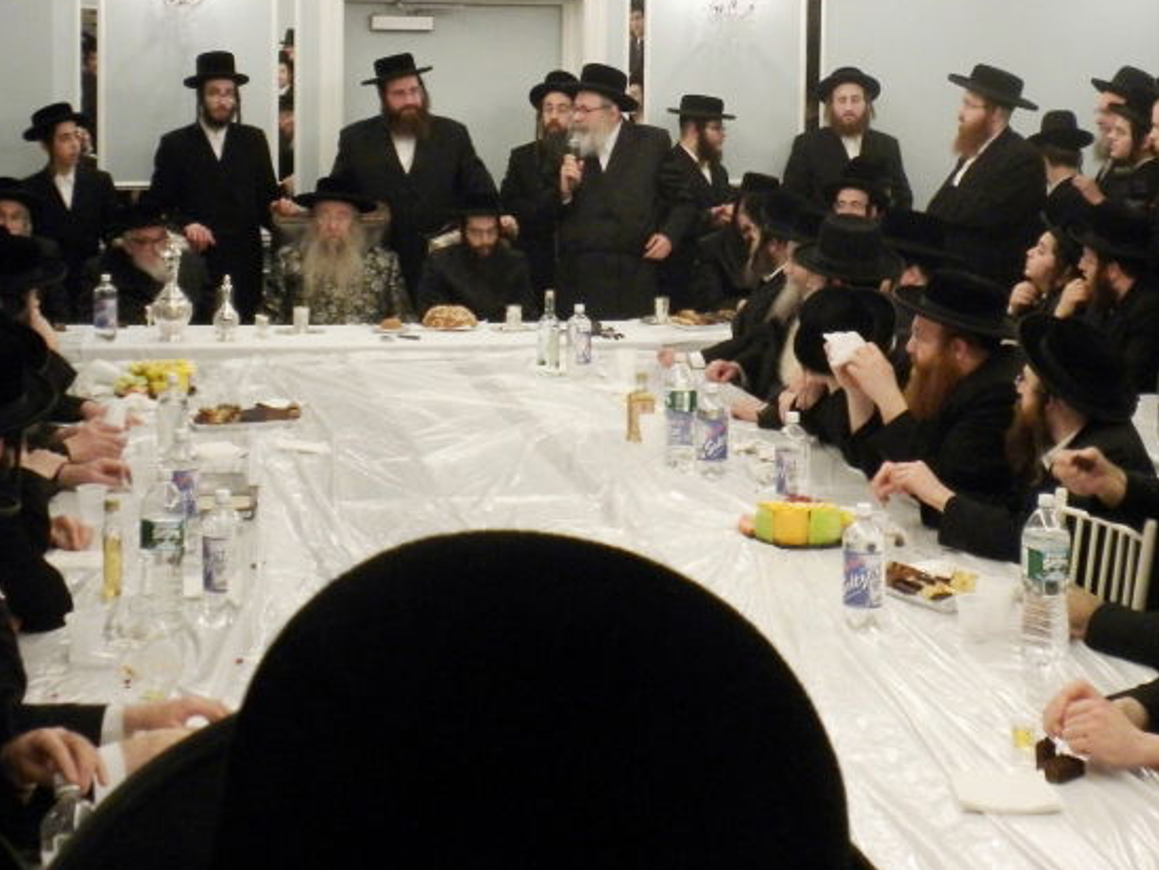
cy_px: 190
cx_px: 638
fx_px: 2311
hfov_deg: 28.1
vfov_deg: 21.1
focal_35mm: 69
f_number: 3.5
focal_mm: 6.6
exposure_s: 1/61.4
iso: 200
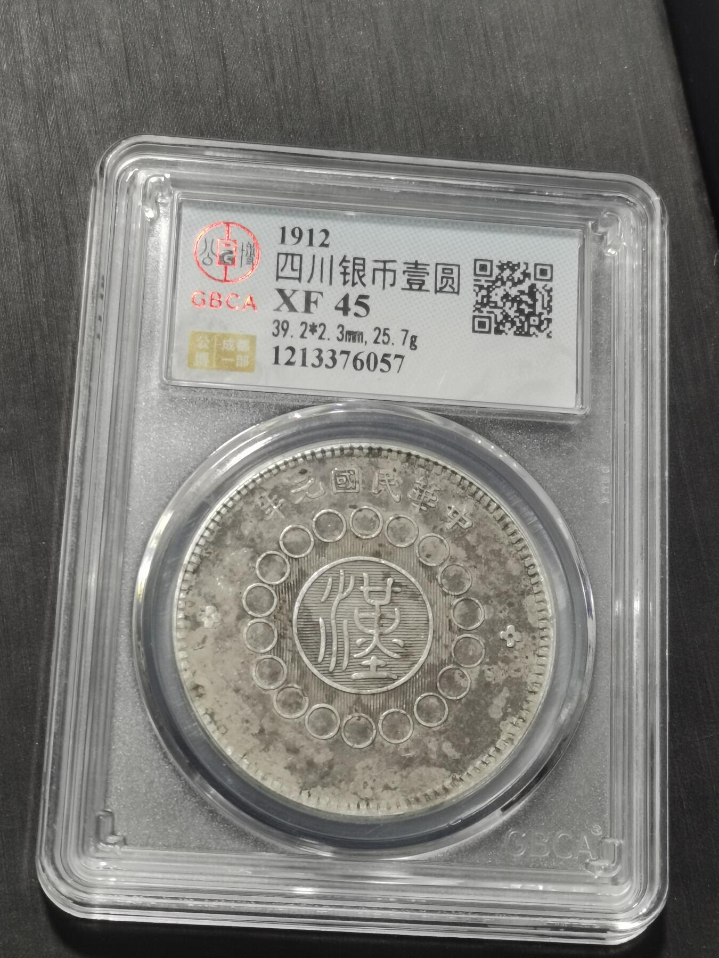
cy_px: 479
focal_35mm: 73
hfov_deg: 20.2
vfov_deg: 26.7
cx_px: 360
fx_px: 2022
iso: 100
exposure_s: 1/100
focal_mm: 5.58
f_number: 1.8
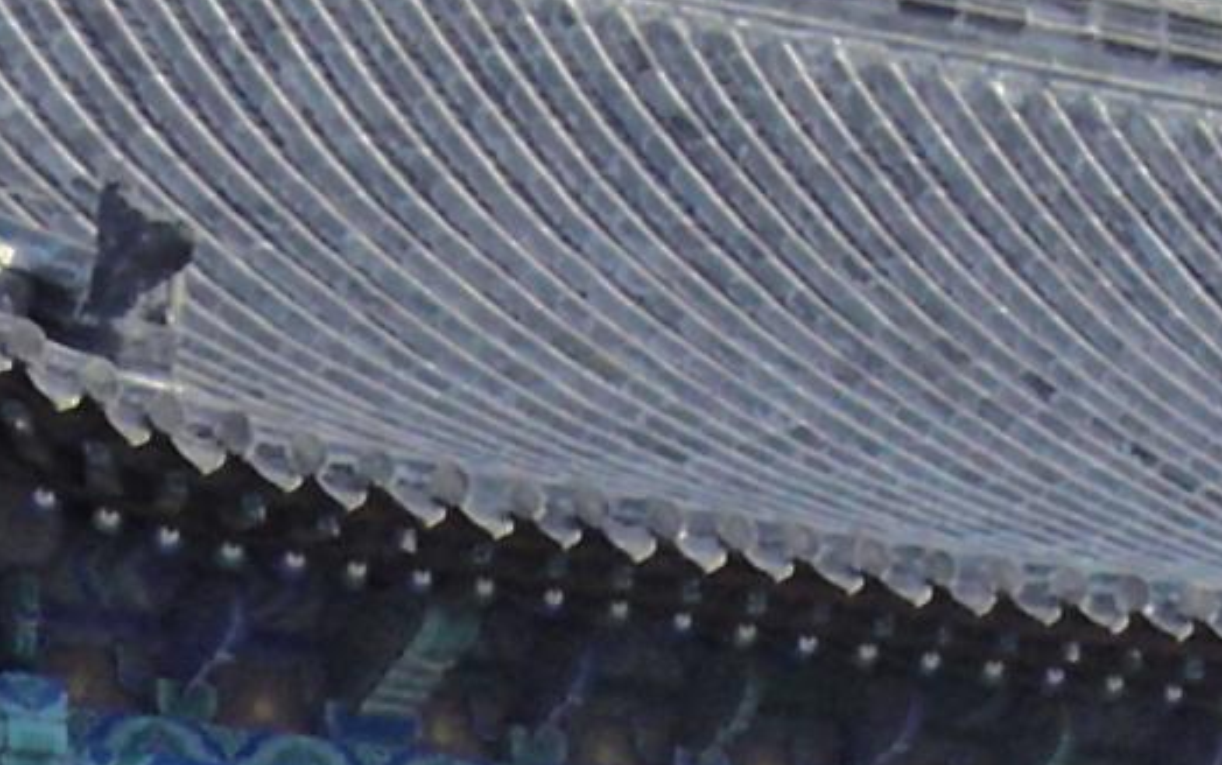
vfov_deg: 4.4
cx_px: 1318
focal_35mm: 295
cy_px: 1518
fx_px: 9829
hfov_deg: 7.1
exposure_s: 1/500
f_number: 3.7
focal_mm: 7.1
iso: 80
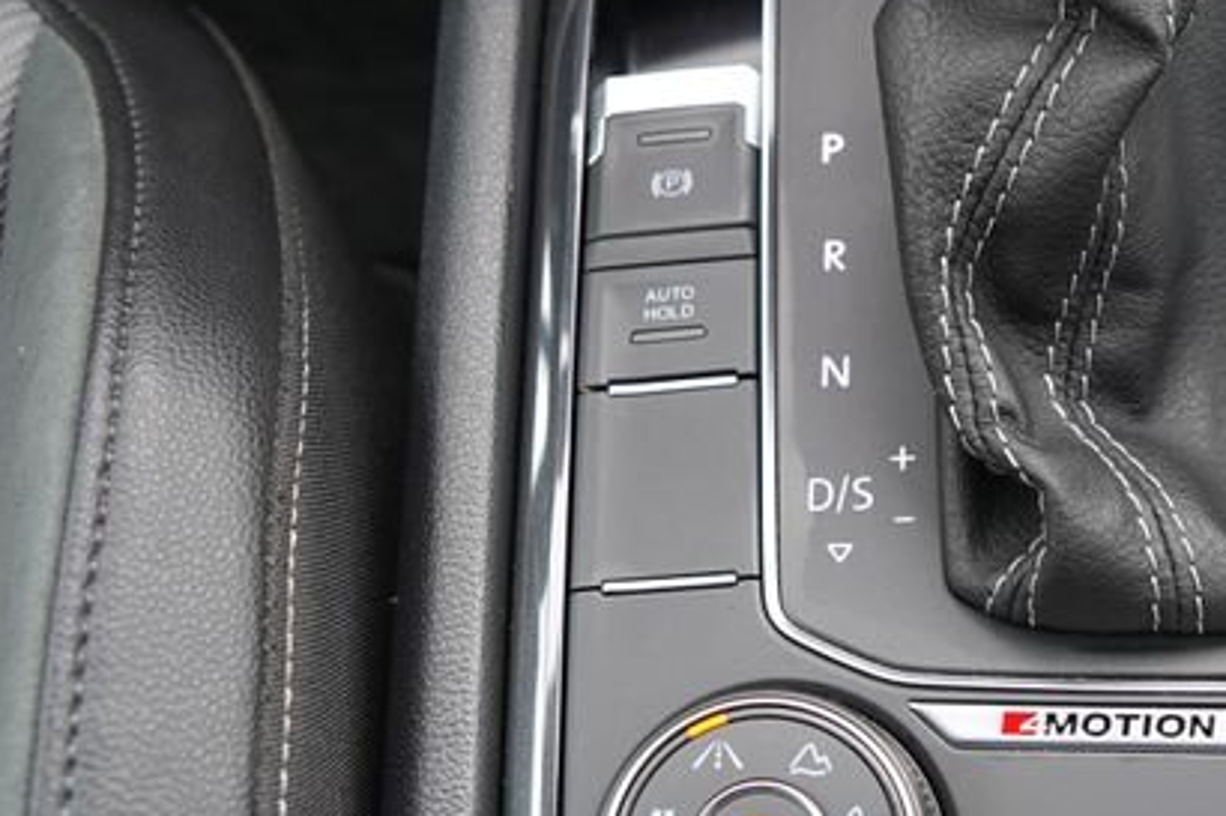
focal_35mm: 60
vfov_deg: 22.5
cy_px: 268
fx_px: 2042
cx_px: 1115
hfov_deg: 31.7
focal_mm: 24
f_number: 4
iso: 100
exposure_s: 1/60
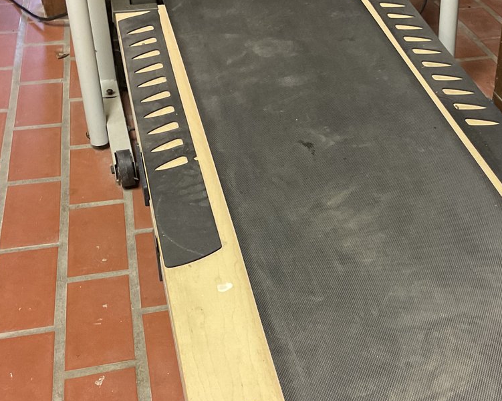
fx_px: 847
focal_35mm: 57
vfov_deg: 26.7
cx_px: 308
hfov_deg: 32.9
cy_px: 211
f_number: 1.8
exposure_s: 1/40
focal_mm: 3
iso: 200
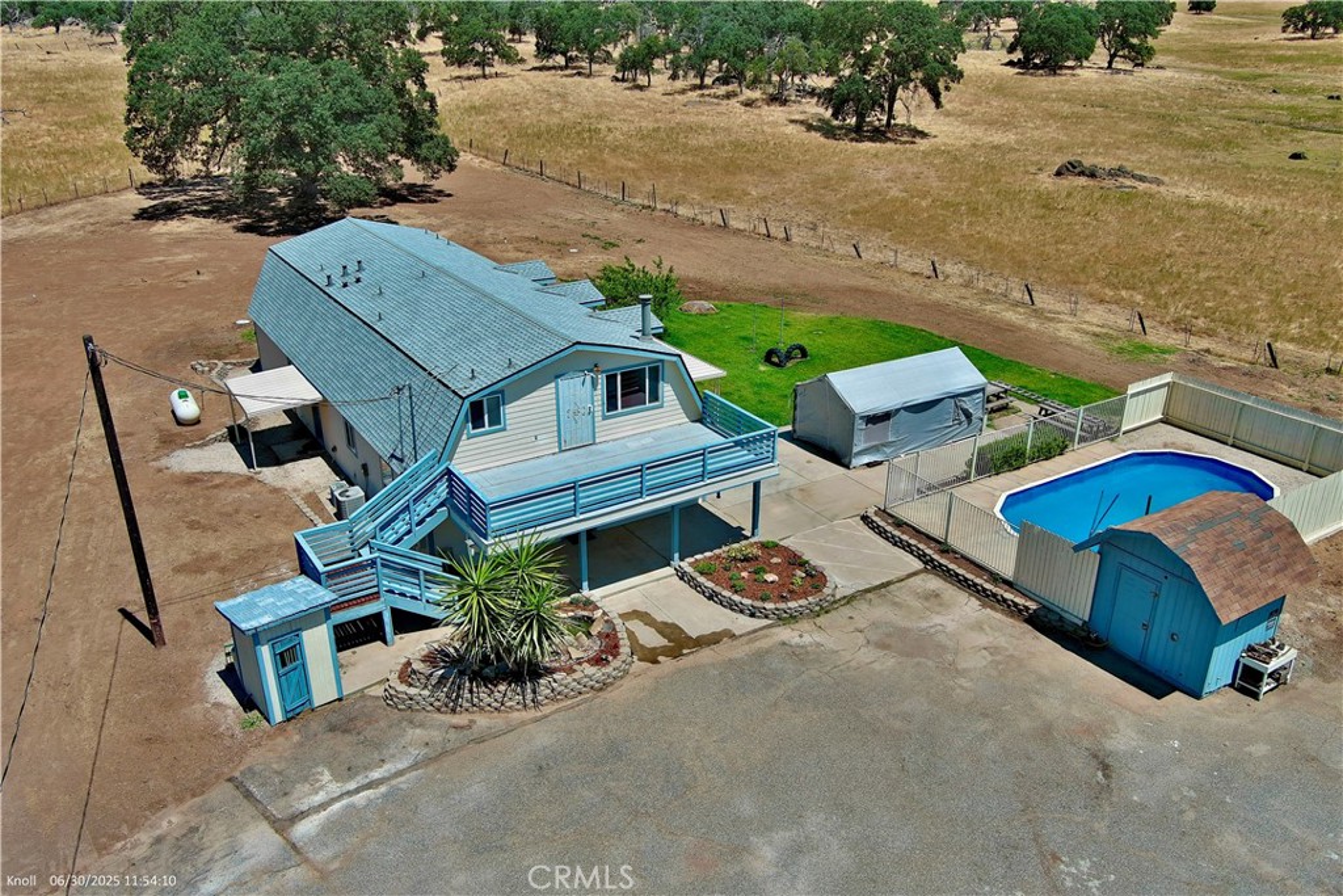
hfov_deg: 63.7
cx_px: 672
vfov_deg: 45.0
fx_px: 1082
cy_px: 448
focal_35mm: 29
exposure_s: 1/488
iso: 100
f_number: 2.8
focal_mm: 10.57
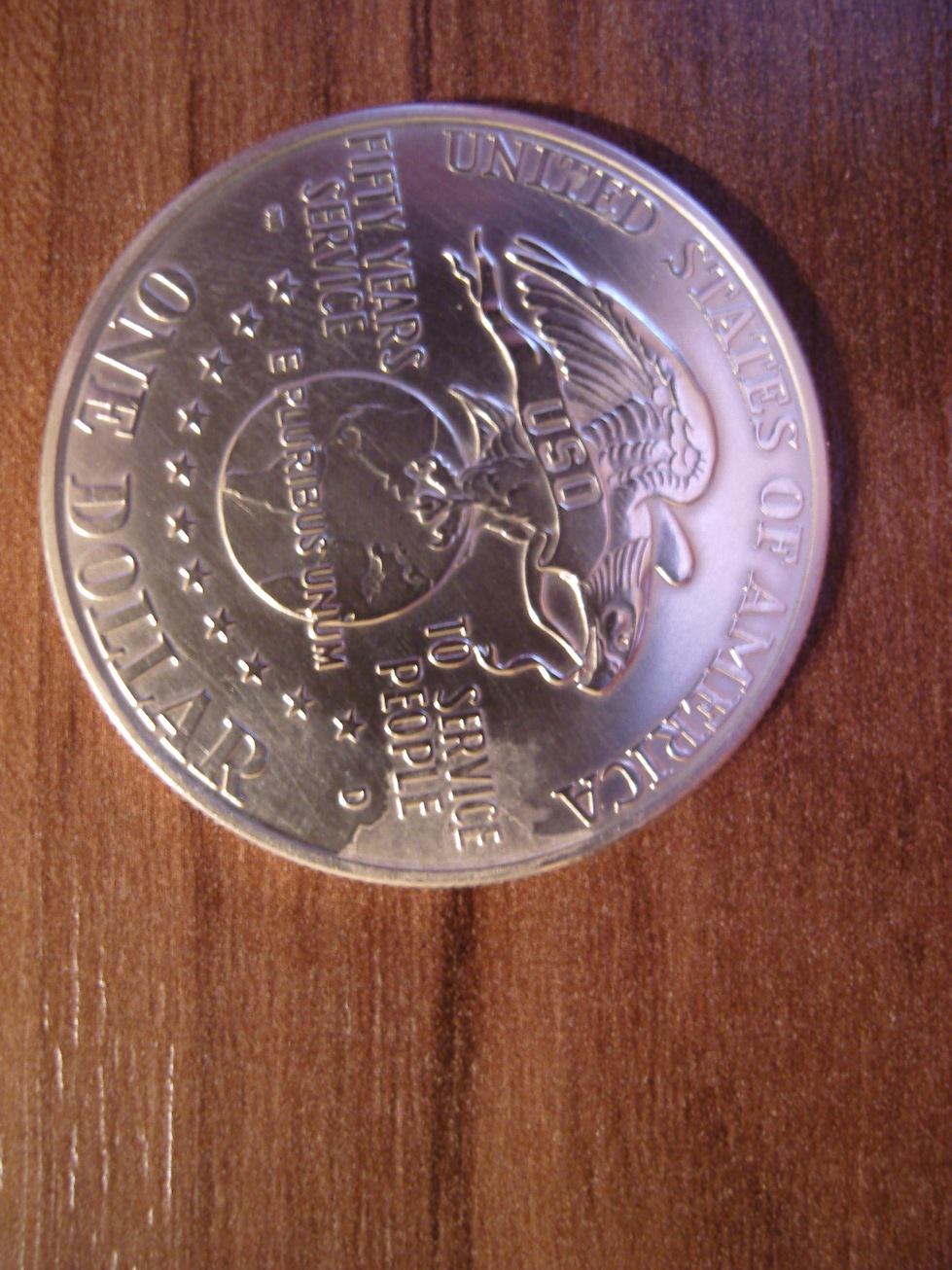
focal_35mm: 34
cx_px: 476
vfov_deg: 54.0
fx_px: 1247
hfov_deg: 41.8
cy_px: 635
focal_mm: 7.3
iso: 200
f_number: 2.8
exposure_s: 1/1.67
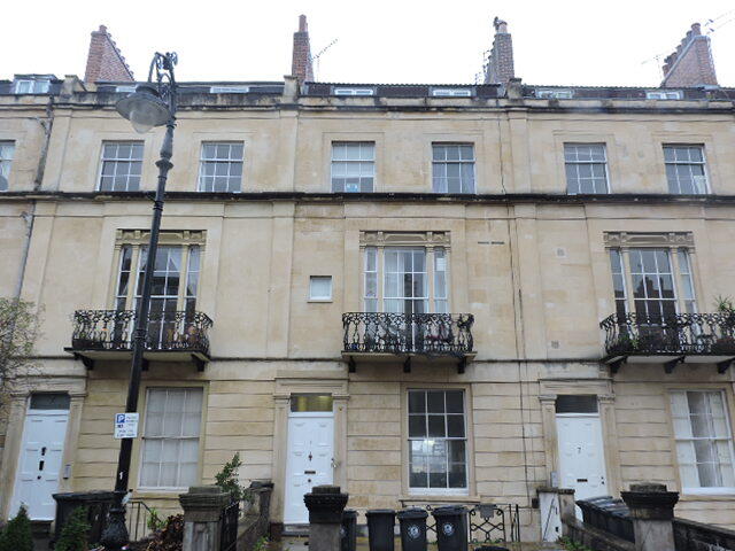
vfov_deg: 46.8
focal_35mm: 30
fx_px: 637
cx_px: 368
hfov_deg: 60.0
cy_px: 276
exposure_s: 1/40
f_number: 3.1
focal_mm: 5.4
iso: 100
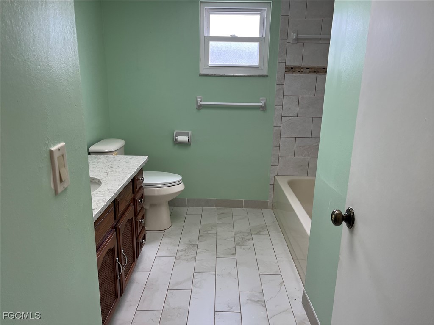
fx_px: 326
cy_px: 162
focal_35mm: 26
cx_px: 217
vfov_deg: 53.1
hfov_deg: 67.3
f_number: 1.6
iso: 100
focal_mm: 5.1
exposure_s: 1/120
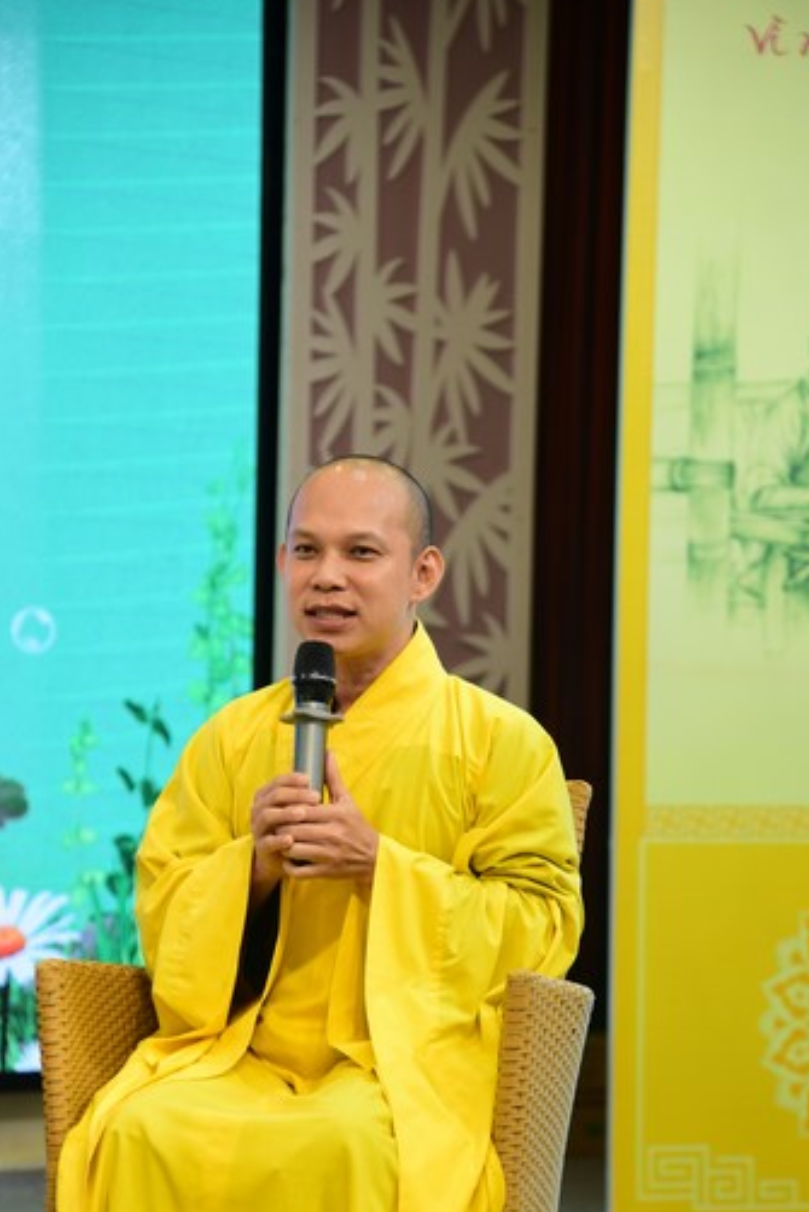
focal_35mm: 123
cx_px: 355
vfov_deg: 16.6
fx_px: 4143
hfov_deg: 11.2
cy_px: 748
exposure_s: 1/80
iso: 1000
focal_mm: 95
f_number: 4
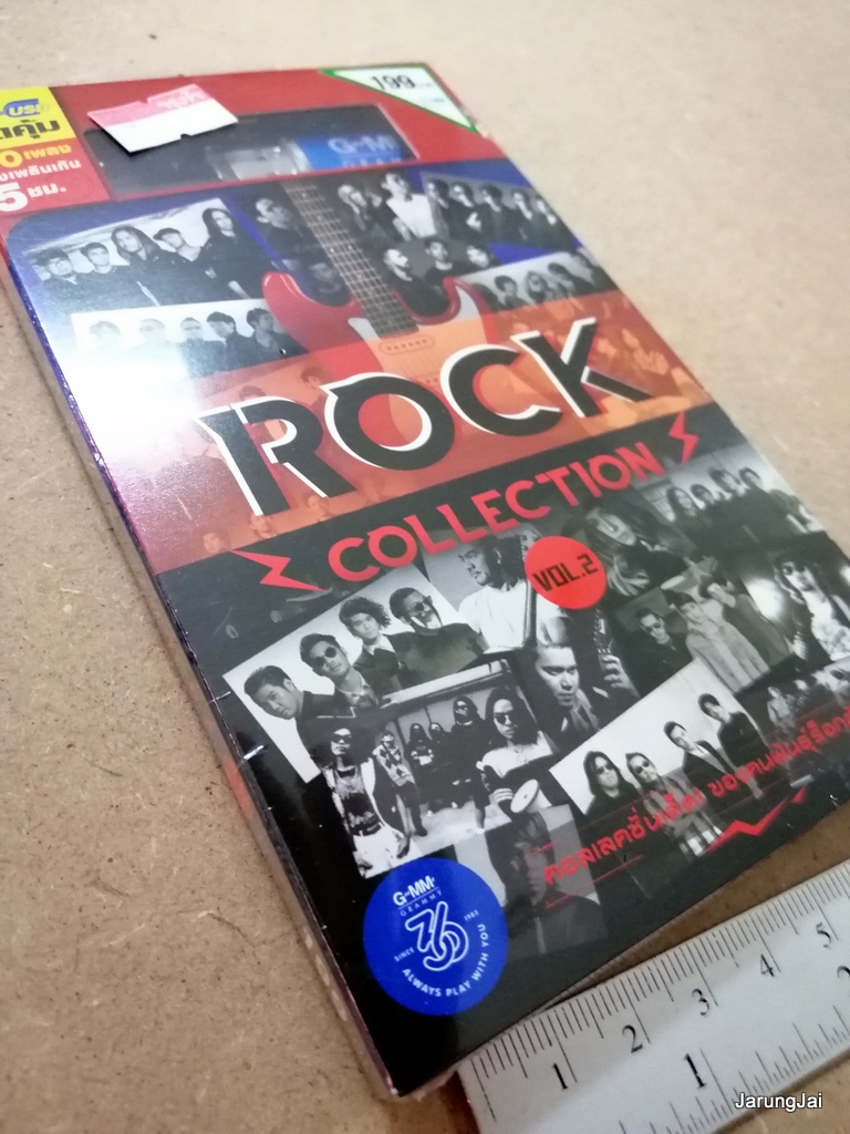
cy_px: 567
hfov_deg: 53.1
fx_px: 851
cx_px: 425
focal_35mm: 26
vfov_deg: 67.3
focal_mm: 3.81
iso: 800
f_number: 2.2
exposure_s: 1/16.7
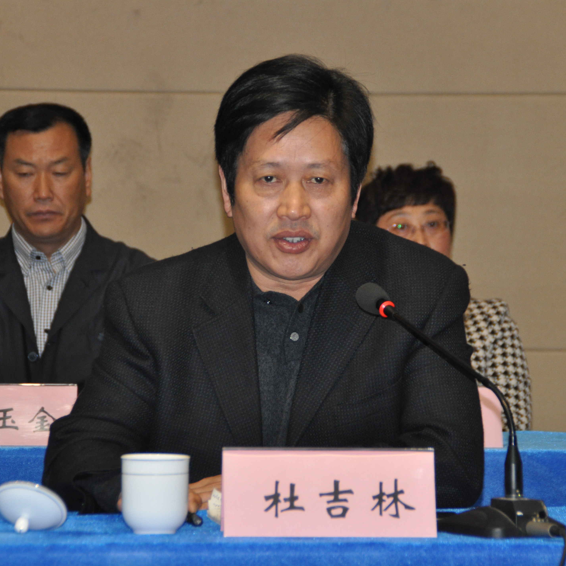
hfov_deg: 8.7
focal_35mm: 202
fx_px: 3730
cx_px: 299
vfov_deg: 8.7
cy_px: 283
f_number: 6
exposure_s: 1/60
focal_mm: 105
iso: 800
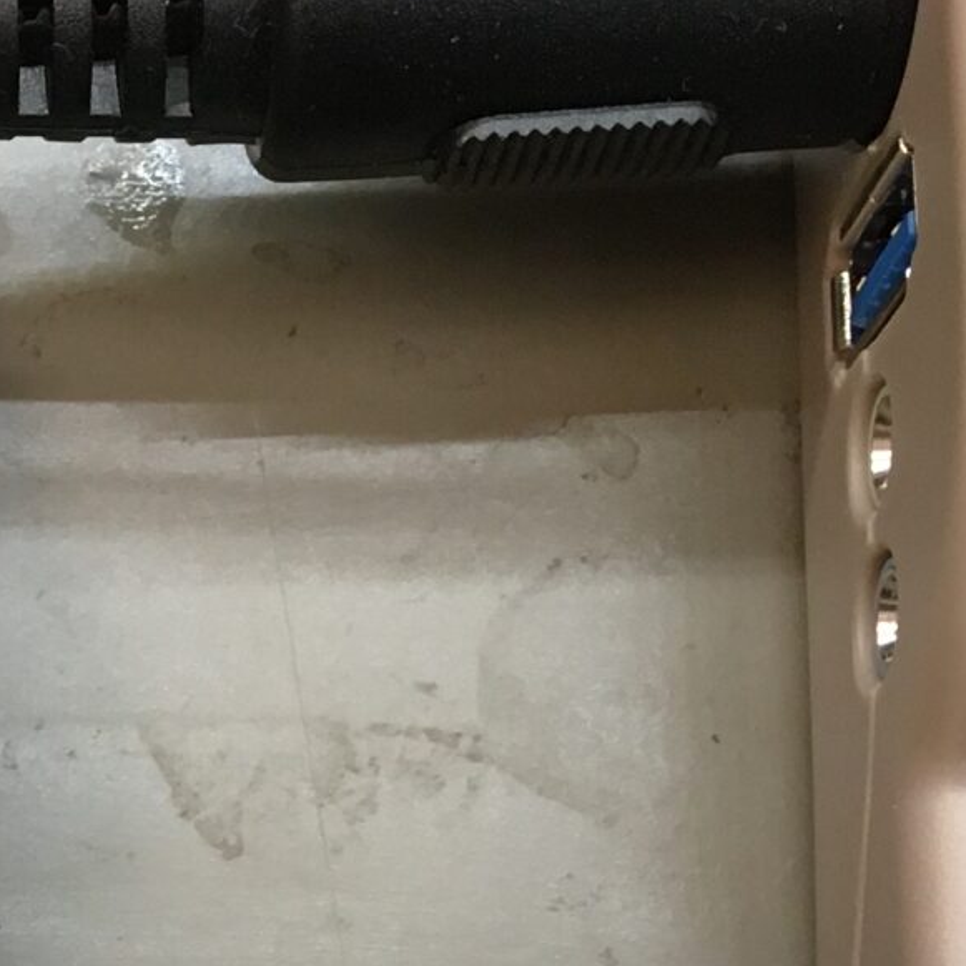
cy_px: 1555
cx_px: -362
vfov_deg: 14.2
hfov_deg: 14.6
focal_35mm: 113
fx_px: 3568
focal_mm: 4.15
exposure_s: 1/33
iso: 125
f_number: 2.2
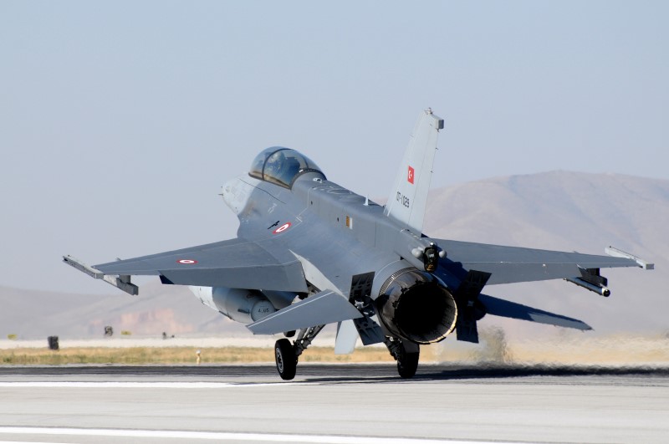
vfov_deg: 3.5
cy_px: 222
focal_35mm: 390
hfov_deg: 5.3
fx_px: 7237
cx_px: 334
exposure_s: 1/1600
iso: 400
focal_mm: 260
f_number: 8
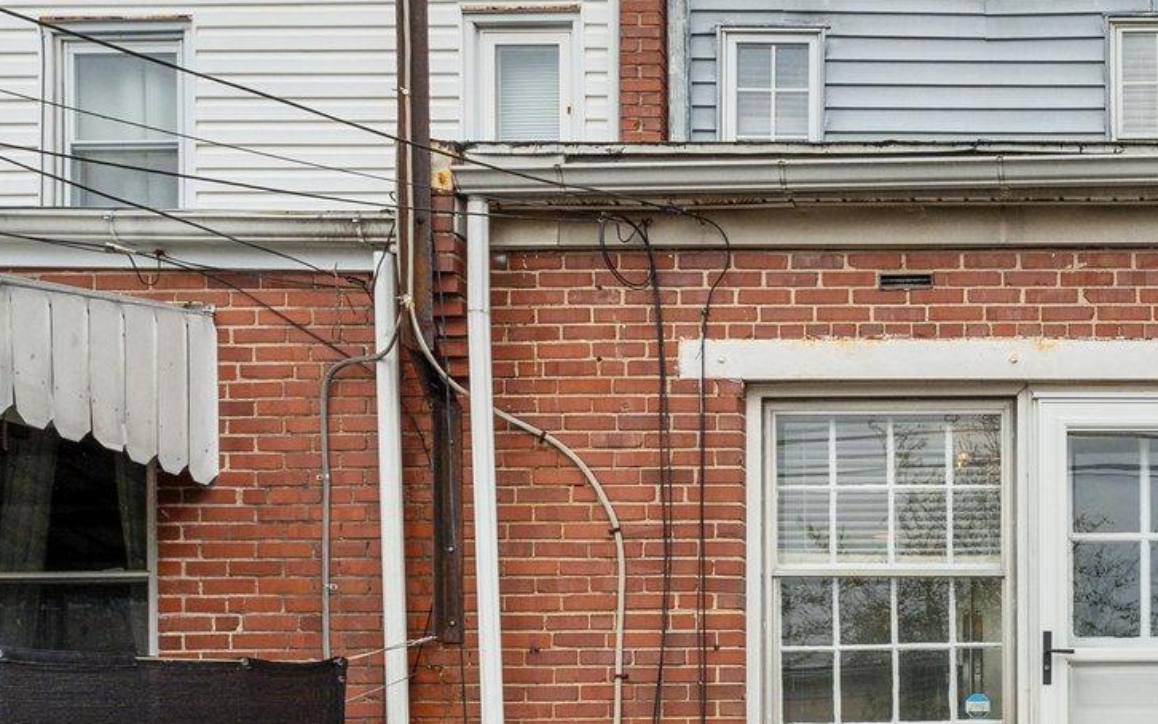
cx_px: 1204
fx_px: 1497
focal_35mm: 47
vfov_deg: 27.0
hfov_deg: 37.0
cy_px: 495
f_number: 11
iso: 640
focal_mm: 16.5
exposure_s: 1/500
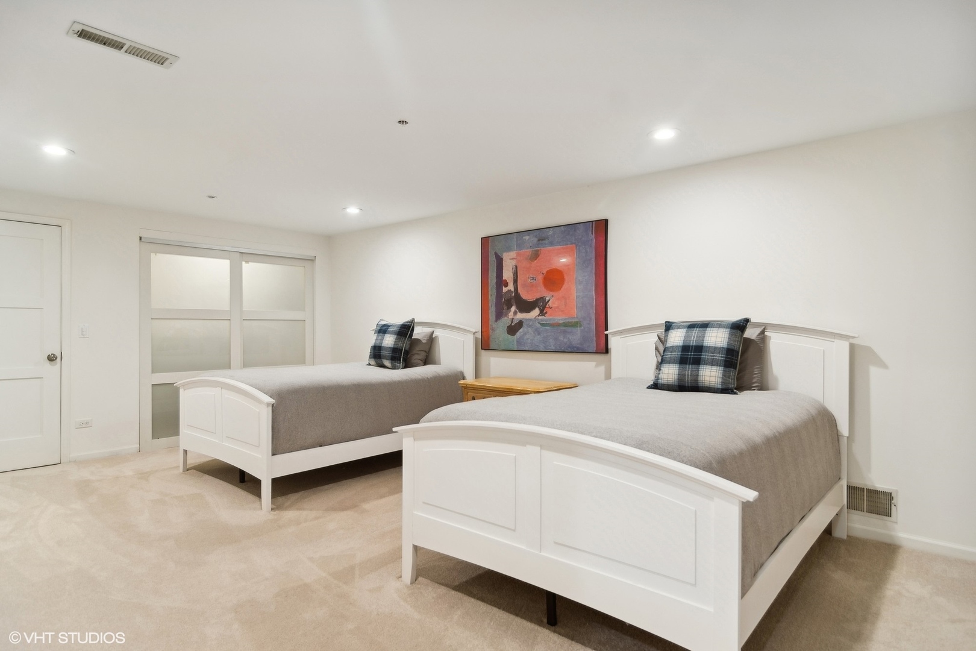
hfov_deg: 90.0
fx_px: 488
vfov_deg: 67.4
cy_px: 326
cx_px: 488
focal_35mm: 18
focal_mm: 12
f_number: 8
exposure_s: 1/13
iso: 200
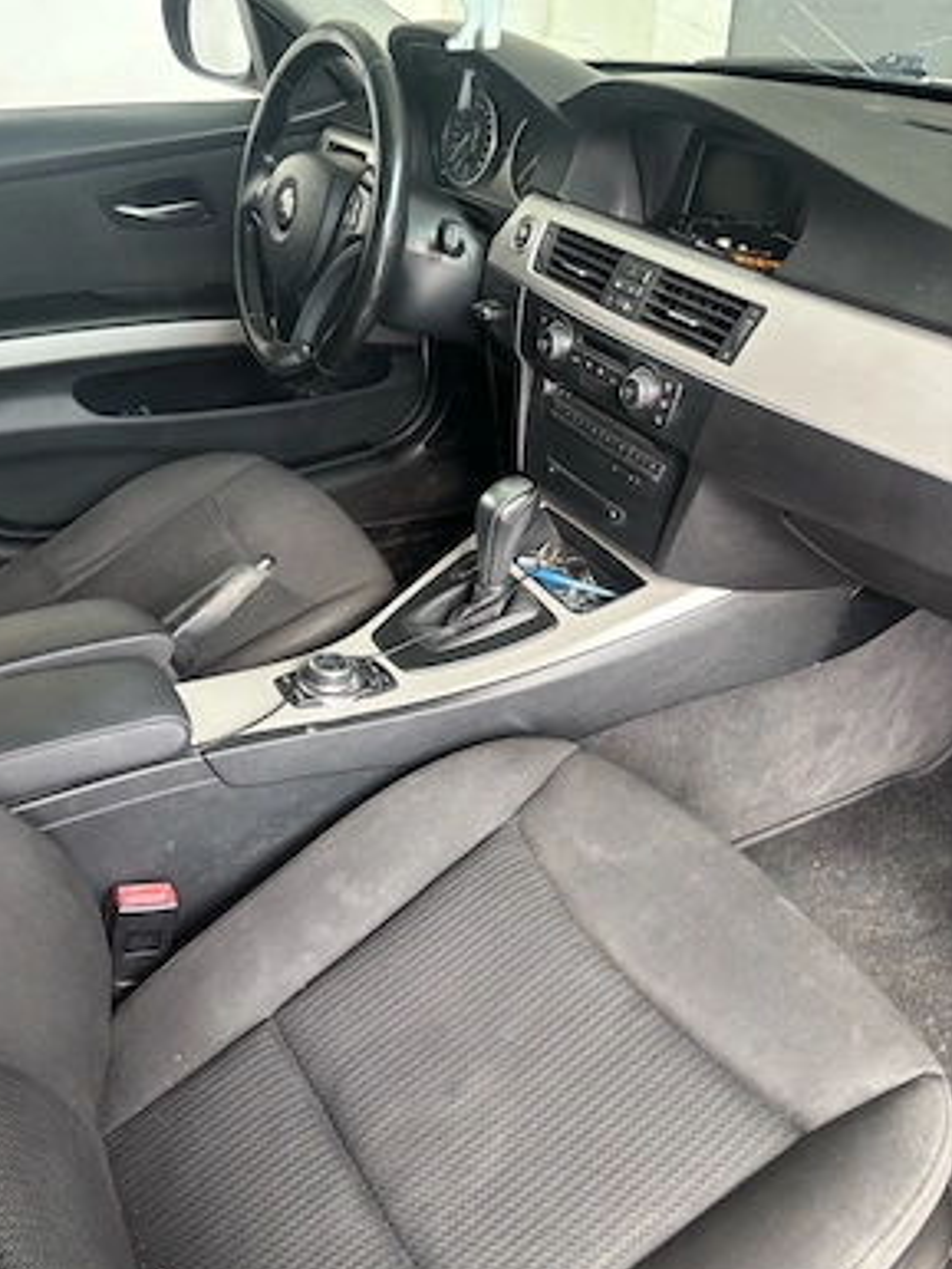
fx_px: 990
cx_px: 461
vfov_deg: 65.3
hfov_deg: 51.4
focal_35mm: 27
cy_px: 630
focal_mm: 5.96
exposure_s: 1/92
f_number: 1.6
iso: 125
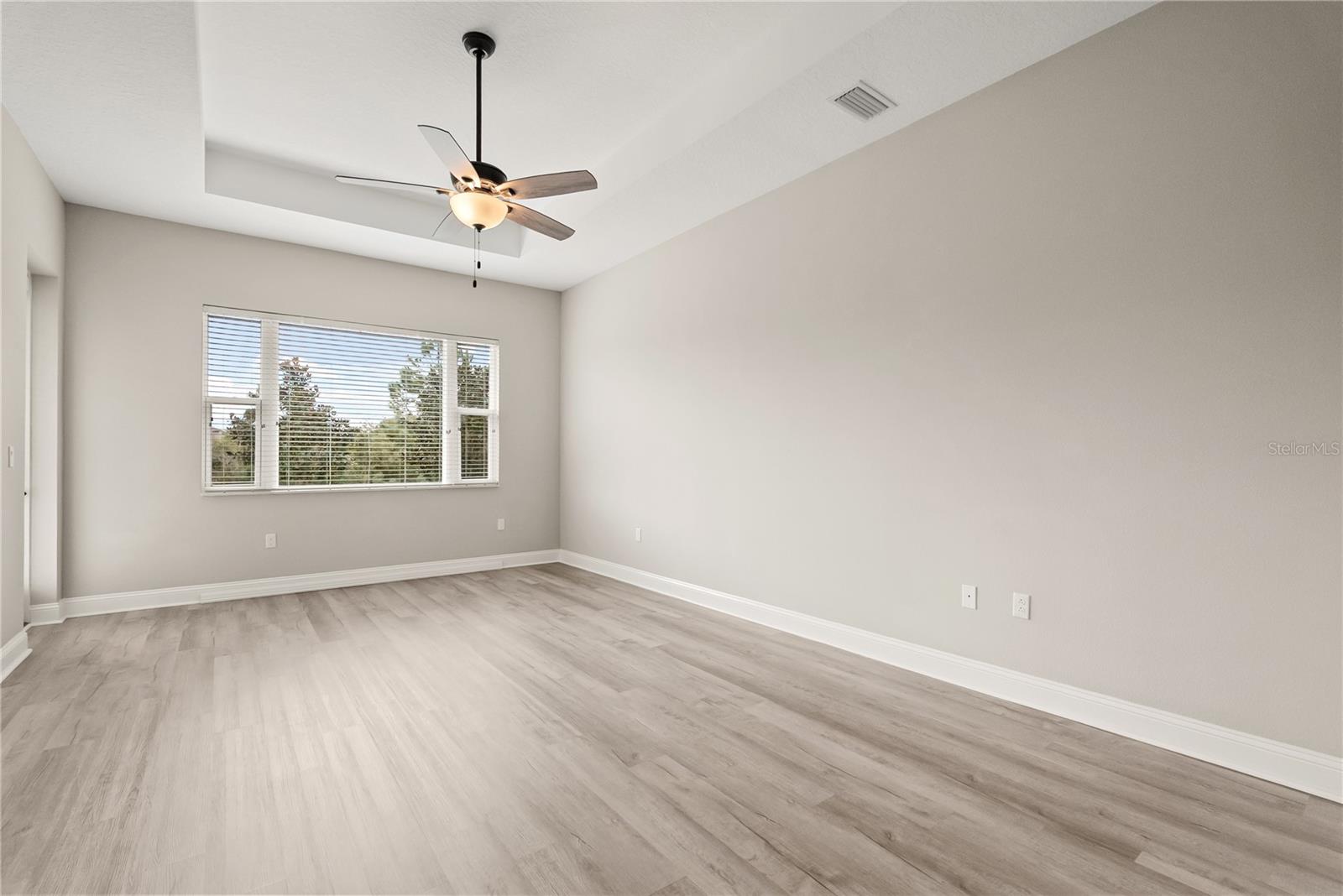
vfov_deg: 72.1
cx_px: 672
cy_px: 448
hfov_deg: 95.0
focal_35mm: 16
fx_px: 616
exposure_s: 1/160
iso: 1600
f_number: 7.1
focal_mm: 16.5
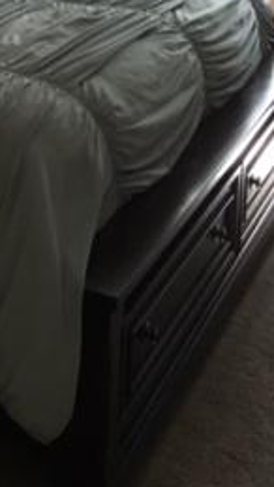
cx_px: -169
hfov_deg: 14.2
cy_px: -107
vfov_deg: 24.5
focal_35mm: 78
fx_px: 1006
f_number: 2.2
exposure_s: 1/20
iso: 200
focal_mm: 4.15
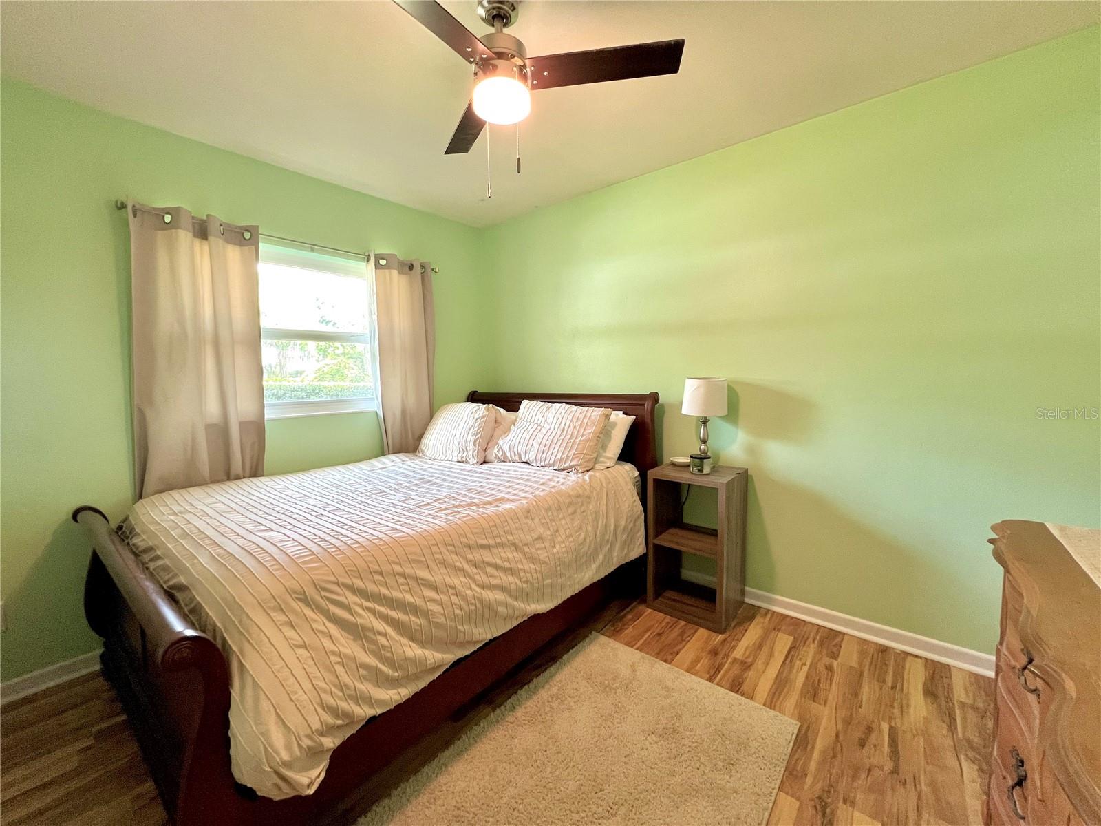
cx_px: 550
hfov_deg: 106.2
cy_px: 413
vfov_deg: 89.9
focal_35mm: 13
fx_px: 413
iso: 160
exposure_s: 1/60
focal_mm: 1.57
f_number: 1.8
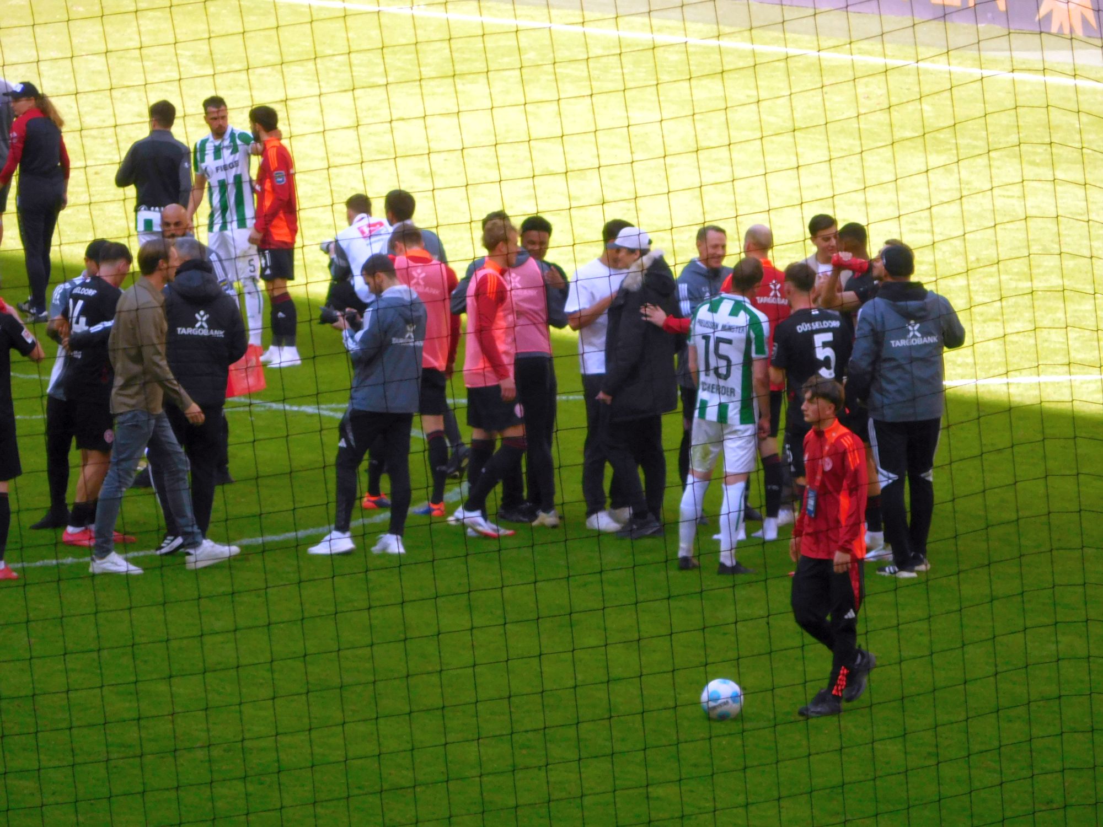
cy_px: 414
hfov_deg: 5.0
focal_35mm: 400
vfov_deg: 3.7
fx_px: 12746
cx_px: 552
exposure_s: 1/250
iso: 280
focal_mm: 71.4
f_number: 6.2
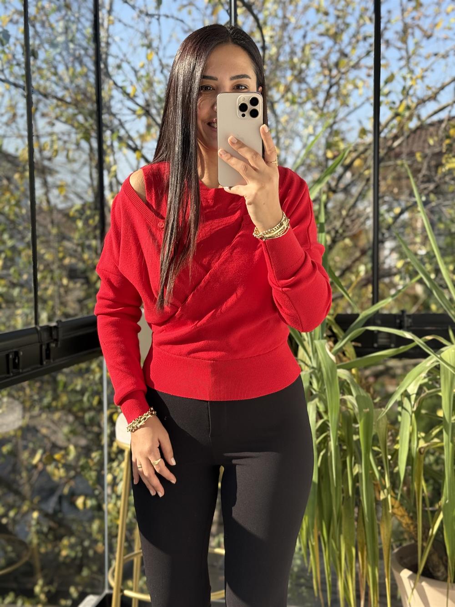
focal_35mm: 48
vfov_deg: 39.7
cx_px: 228
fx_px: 841
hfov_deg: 30.3
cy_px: 304
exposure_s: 1/885
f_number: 1.78
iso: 80
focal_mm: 6.76
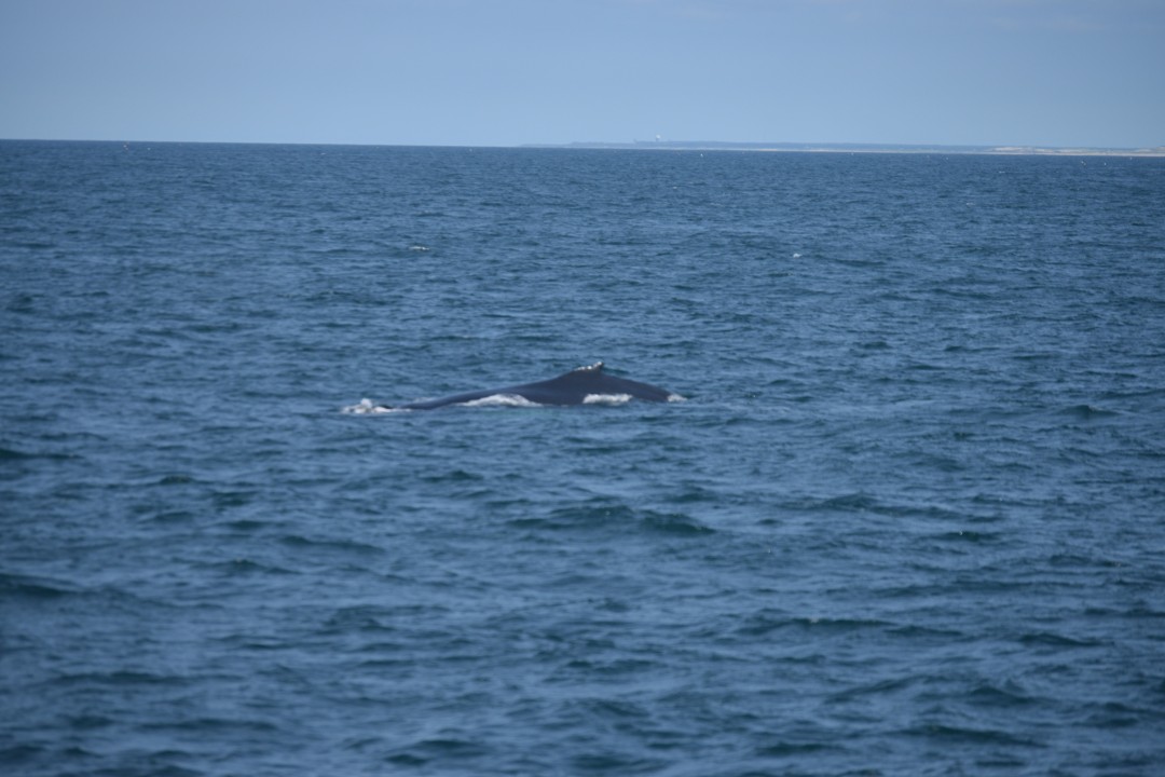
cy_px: 388
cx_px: 582
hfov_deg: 8.9
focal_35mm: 232
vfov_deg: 5.9
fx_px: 7523
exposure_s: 1/1600
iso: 200
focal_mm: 155
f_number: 5.6
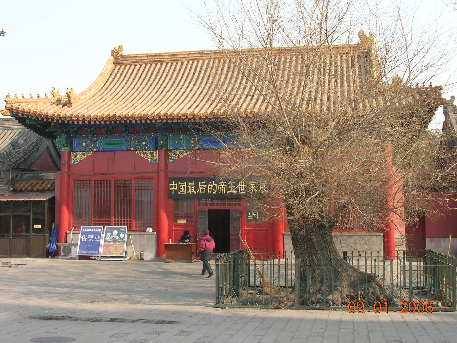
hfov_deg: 40.4
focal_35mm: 47
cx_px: 232
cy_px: 169
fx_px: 621
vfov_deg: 30.9
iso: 50
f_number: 5.4
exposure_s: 1/76.8
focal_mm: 7.7
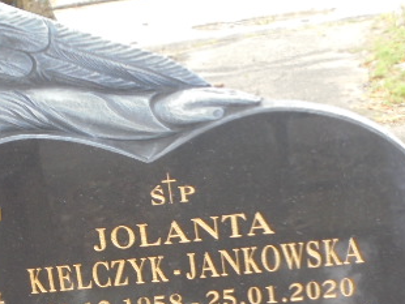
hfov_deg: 19.3
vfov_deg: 14.4
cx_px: 88
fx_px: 1183
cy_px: 300
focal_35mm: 101
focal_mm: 8.9
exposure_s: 1/30
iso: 200
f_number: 4.8
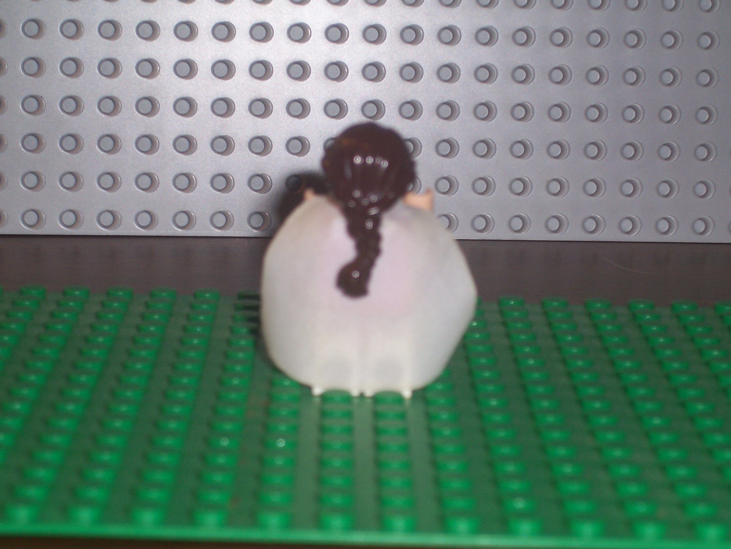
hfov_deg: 19.3
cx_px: 366
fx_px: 2154
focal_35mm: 102
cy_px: 274
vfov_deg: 14.5
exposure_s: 1/90
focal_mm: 16.8
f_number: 4.6
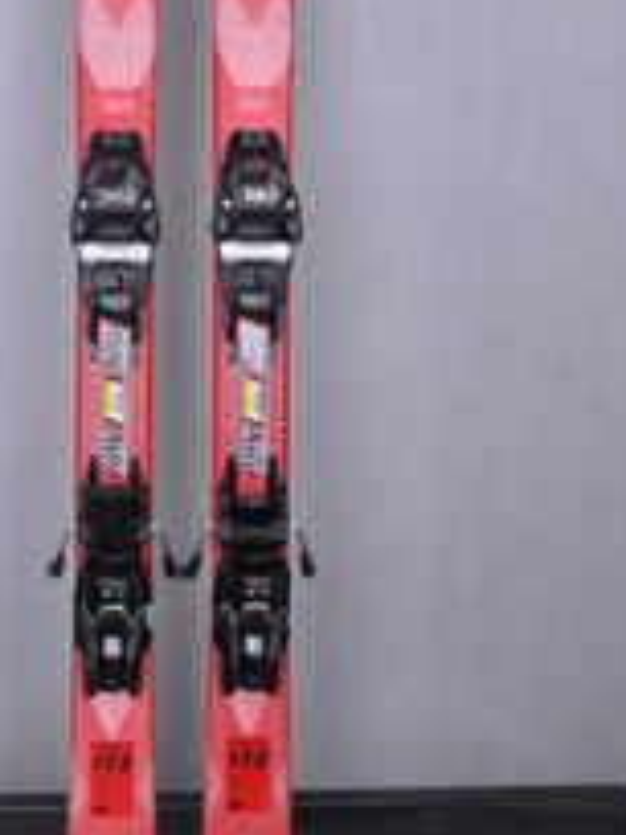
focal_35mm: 70
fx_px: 1688
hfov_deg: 20.9
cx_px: 178
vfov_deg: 27.6
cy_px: 287
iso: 3200
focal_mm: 22
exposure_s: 1/125
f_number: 9.5
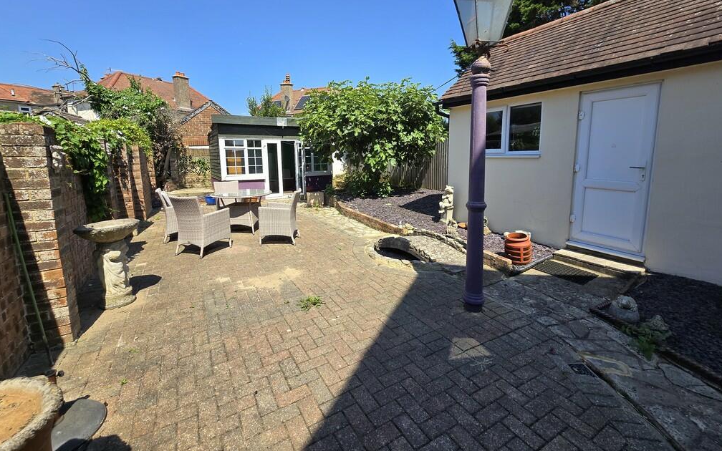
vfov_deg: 78.2
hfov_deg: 105.3
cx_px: 364
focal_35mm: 14
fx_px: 275
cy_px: 193
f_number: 2.2
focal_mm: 2.2
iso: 50
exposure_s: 1/1580
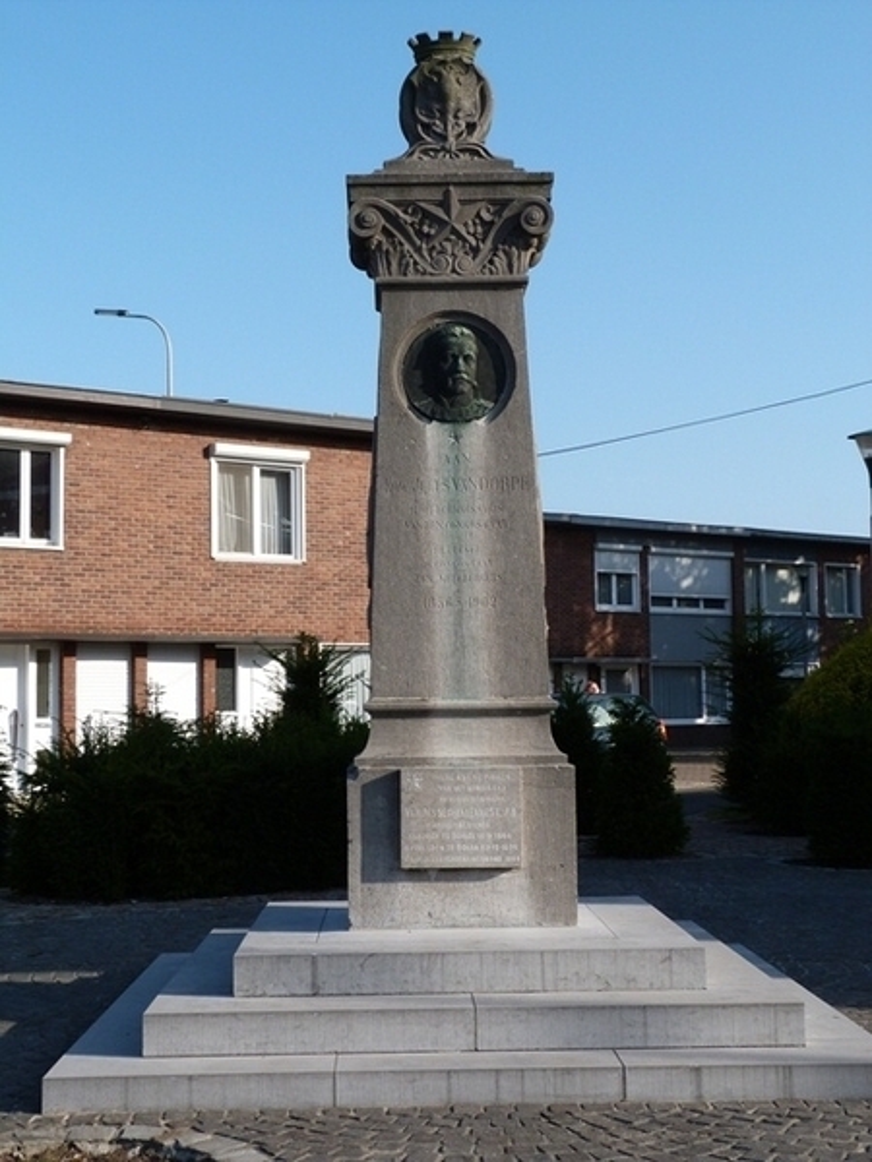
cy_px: 581
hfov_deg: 29.7
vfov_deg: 38.9
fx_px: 1646
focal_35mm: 49
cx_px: 436
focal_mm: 8.7
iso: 80
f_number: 5.6
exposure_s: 1/250
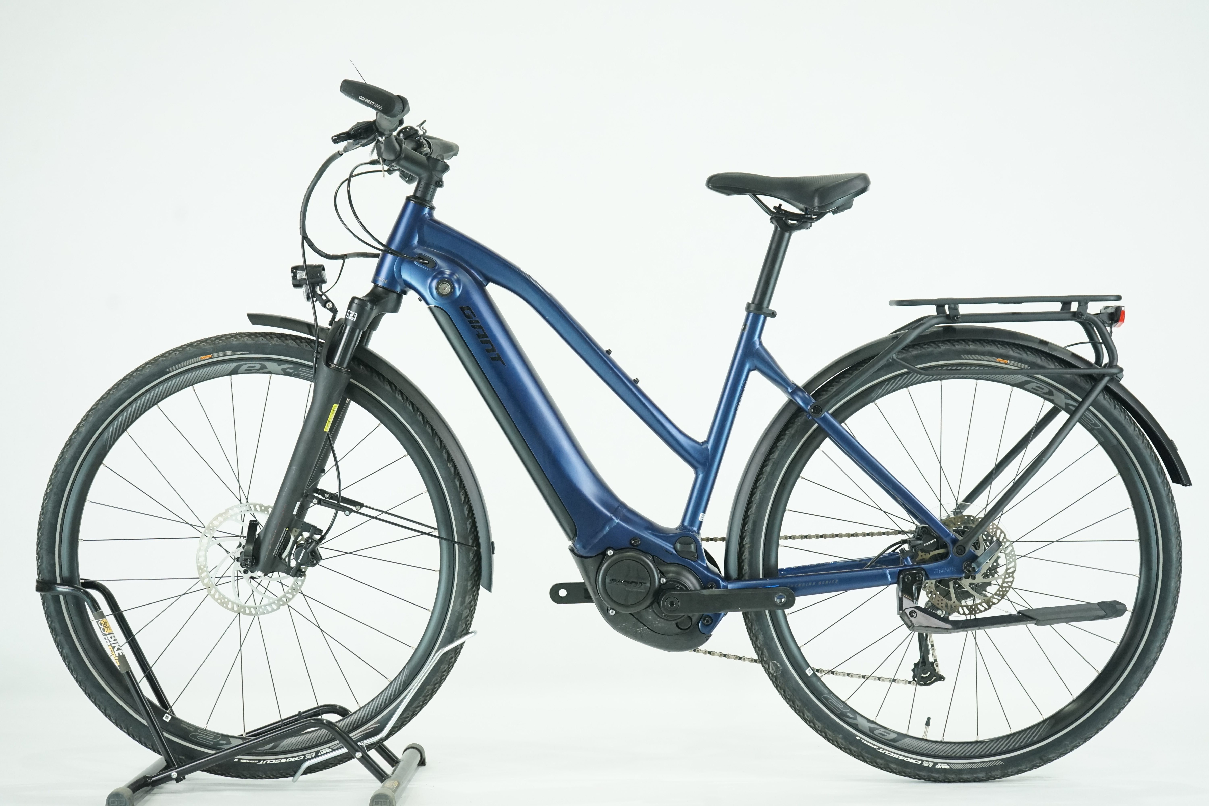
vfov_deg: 24.2
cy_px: 403
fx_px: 1881
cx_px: 604
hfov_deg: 35.6
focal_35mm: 56
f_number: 5.6
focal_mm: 56
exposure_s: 1/200
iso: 2500
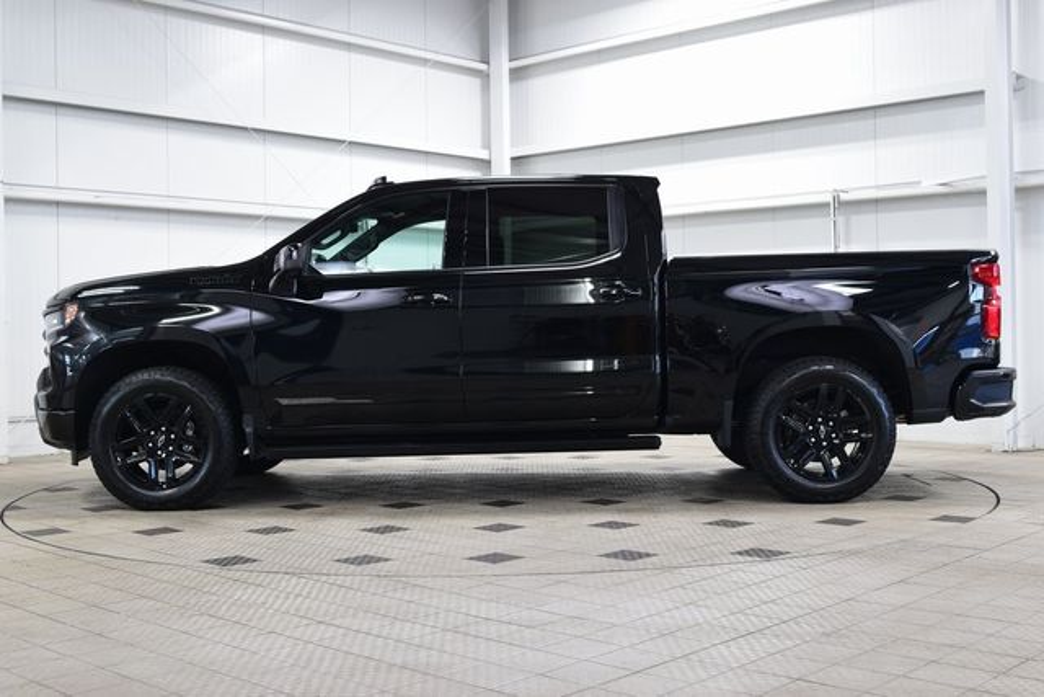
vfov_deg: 30.9
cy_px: 348
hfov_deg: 45.0
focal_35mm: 44
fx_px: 1262
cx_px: 522
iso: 640
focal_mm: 29
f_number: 6.3
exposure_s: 1/15
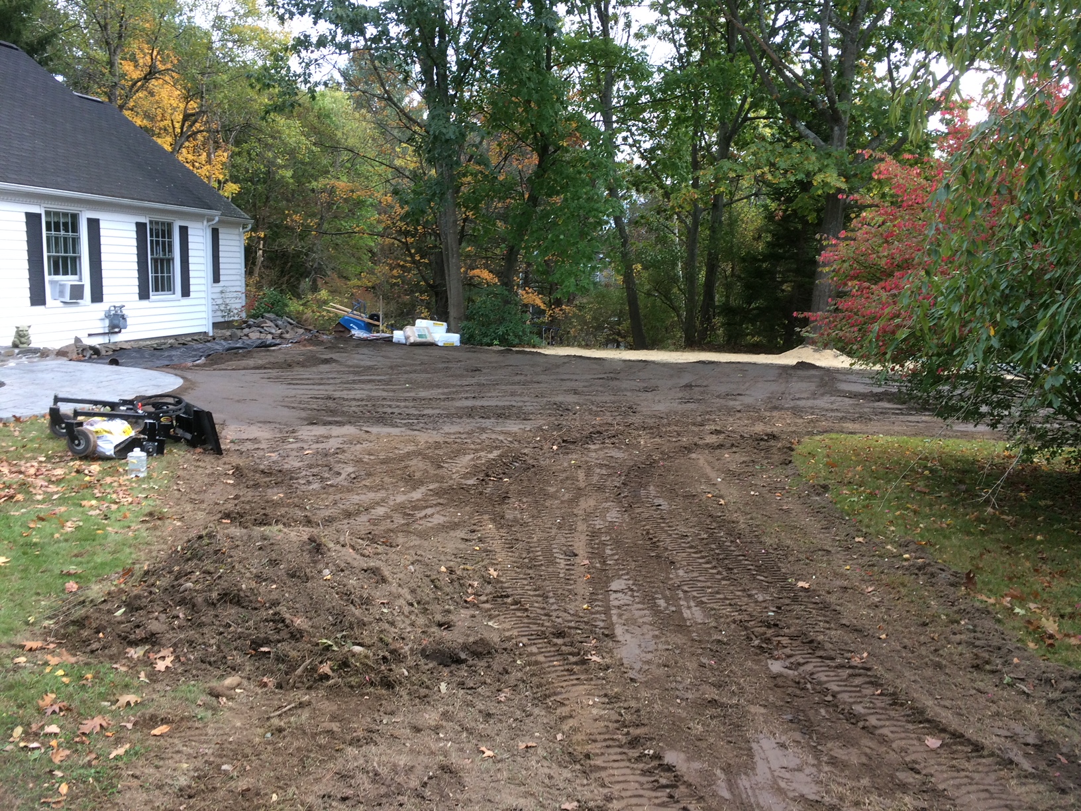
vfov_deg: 48.2
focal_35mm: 29
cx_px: 540
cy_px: 406
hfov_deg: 61.7
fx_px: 906
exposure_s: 1/120
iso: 50
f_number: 2.2
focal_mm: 4.15
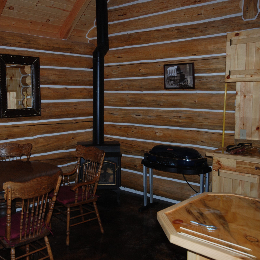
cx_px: 96
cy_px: 128
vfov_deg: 42.8
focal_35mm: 39
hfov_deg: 42.5
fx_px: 331
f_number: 5.6
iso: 200
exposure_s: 1/60
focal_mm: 20
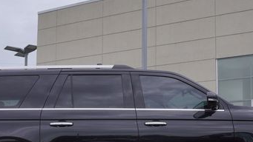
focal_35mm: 62
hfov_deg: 33.8
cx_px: 115
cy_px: 133
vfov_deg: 19.0
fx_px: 416
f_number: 13
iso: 160
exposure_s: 1/10
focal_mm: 21
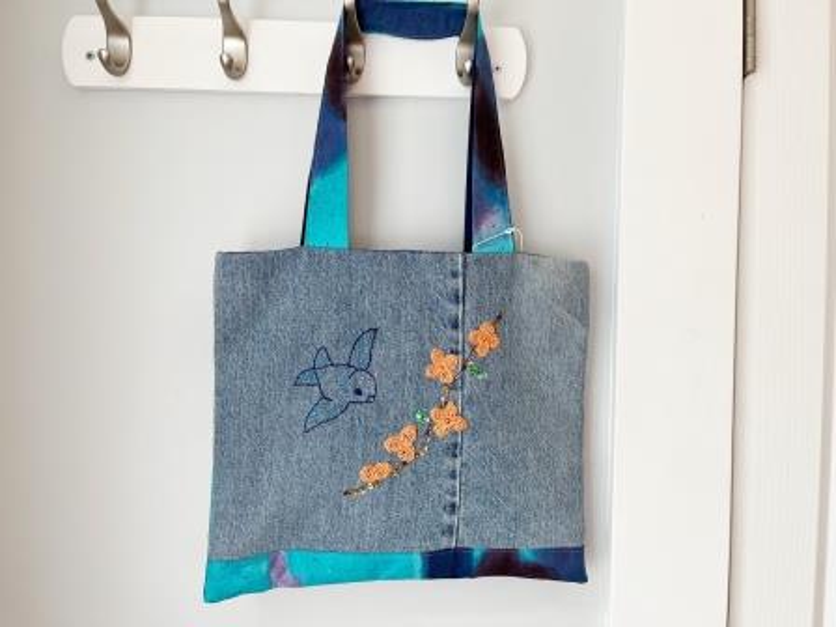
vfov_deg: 53.1
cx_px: 418
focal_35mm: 26
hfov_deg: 67.3
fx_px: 628
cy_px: 314
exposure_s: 1/120
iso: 80
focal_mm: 5.1
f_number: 1.6
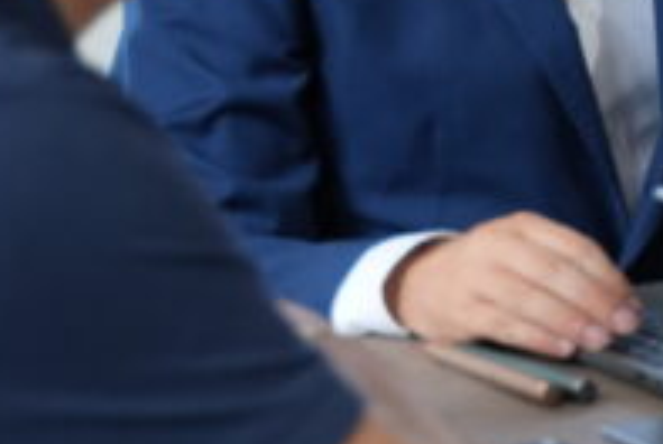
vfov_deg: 6.3
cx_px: 1141
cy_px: 22
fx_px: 4021
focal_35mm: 218
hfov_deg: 9.1
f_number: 2.8
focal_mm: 42
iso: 320
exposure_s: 1/200
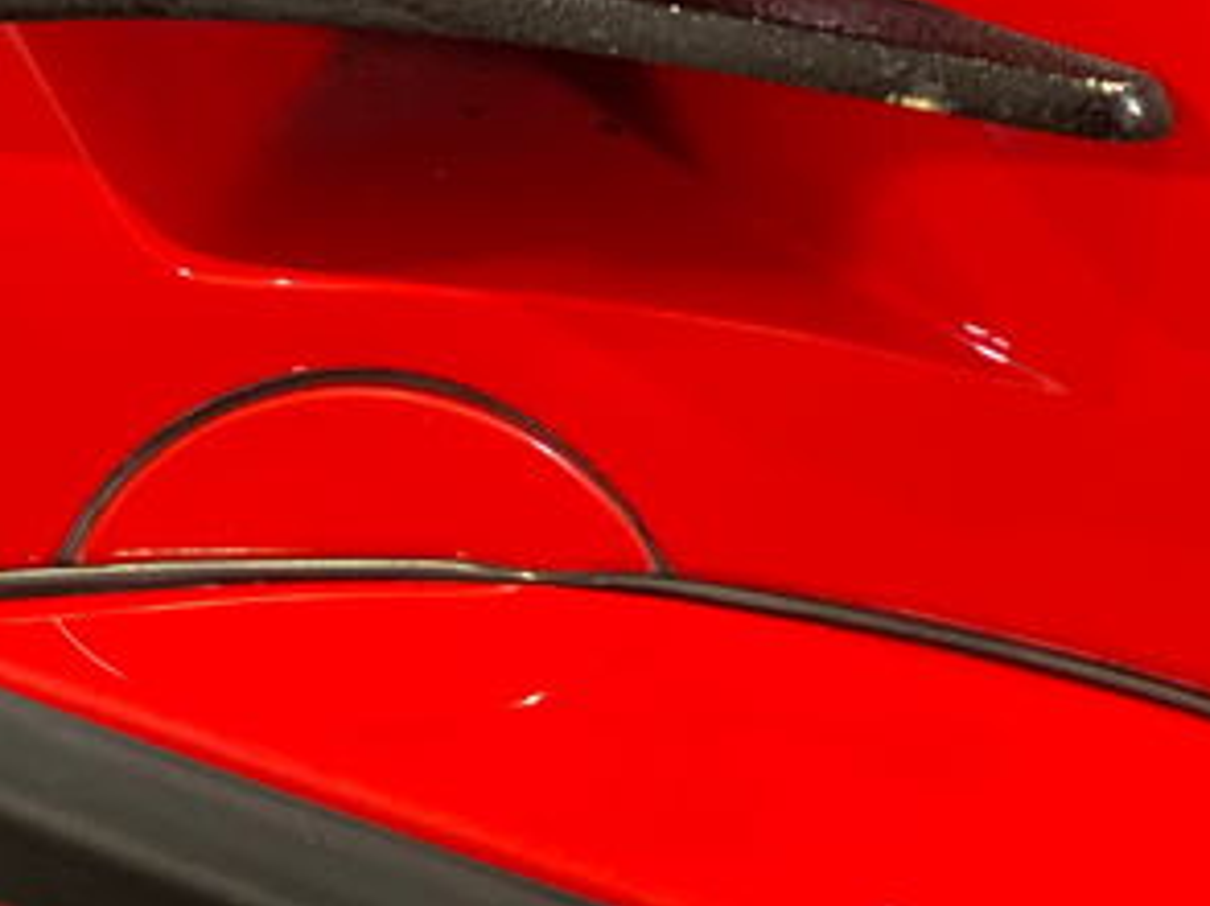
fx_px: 4750
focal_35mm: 136
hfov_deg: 14.1
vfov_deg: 10.8
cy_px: -45
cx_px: -202
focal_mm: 6
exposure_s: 1/18
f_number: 2
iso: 400
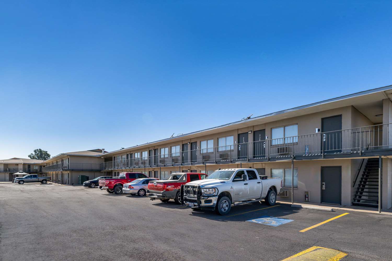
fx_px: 207
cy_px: 130
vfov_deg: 64.6
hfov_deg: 86.9
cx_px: 196
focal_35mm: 19
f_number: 8
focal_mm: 19
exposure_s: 1/1250
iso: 400
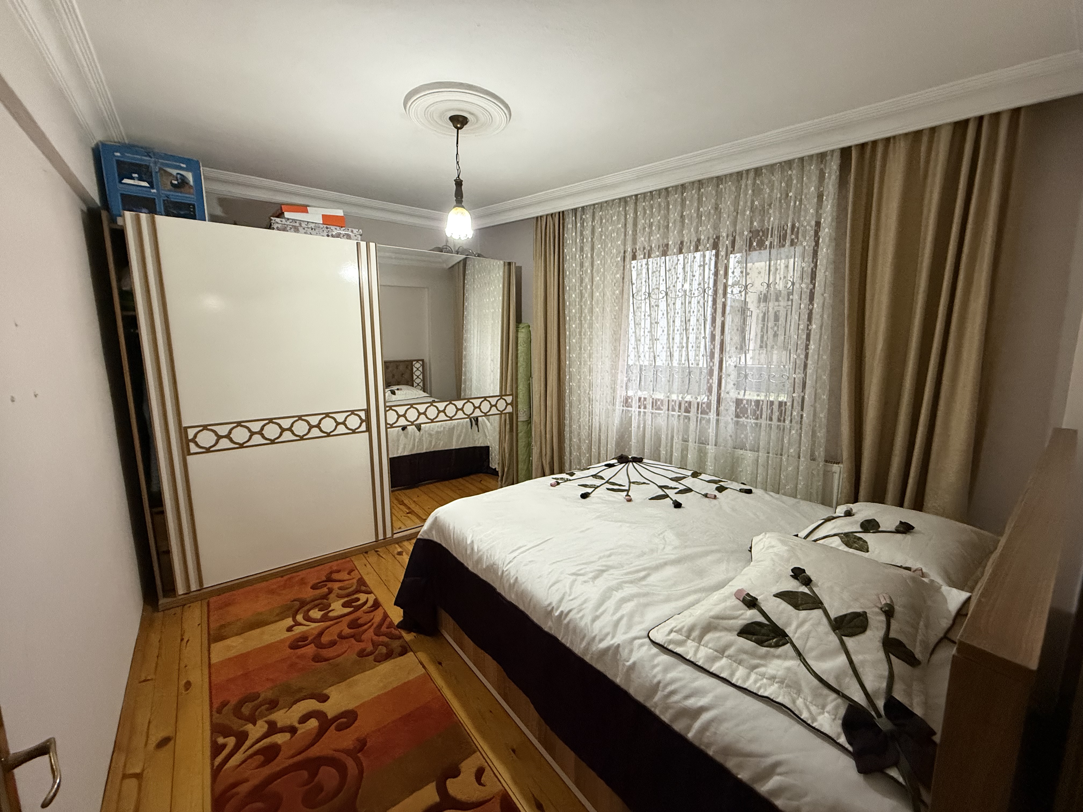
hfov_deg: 102.1
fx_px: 438
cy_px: 406
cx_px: 542
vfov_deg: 85.7
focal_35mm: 14
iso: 500
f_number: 2.2
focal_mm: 2.22
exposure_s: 1/50
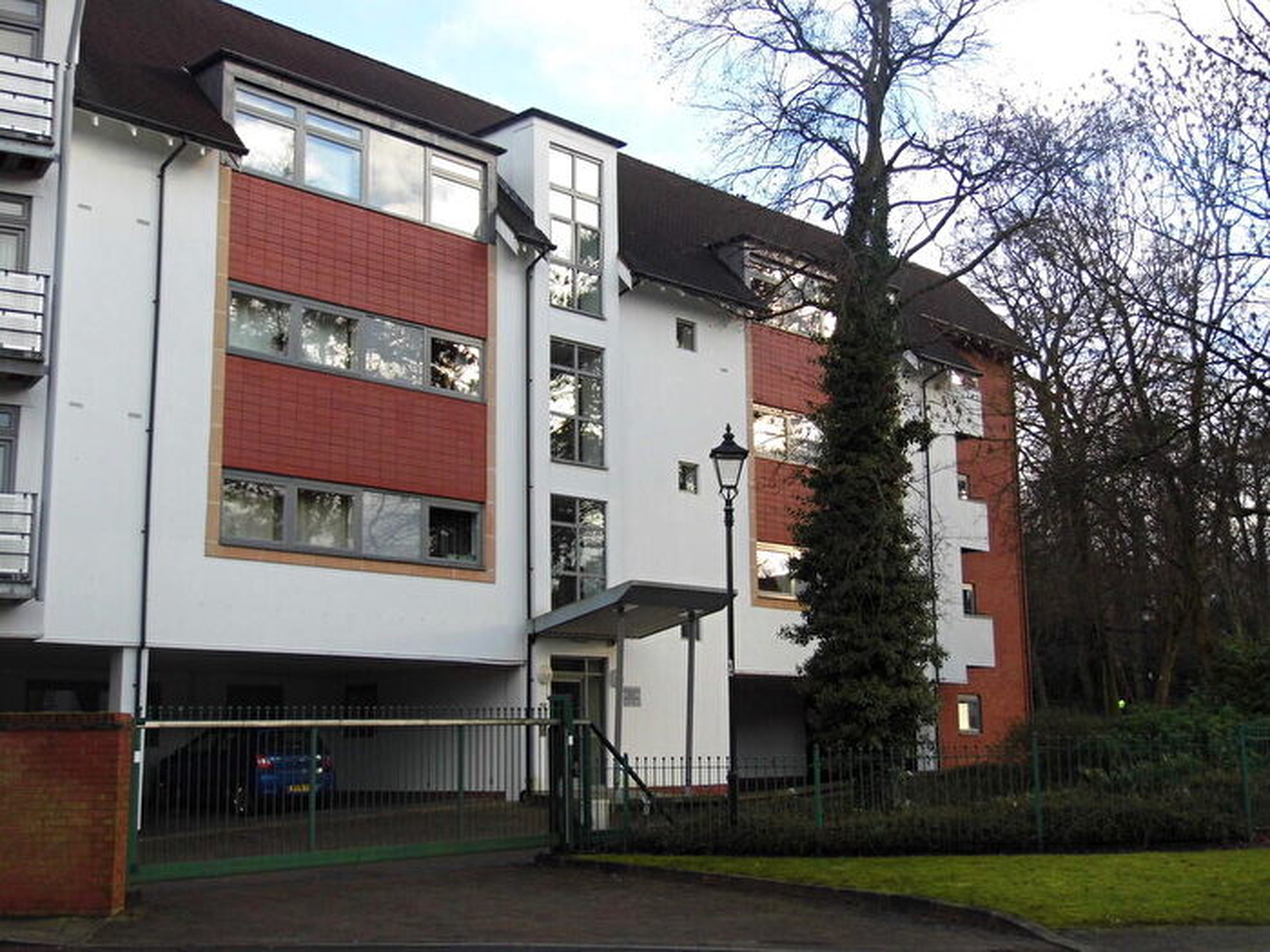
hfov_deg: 44.8
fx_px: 1541
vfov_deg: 34.3
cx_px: 635
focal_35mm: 42
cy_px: 476
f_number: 3.3
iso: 100
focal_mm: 7.6
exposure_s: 1/200
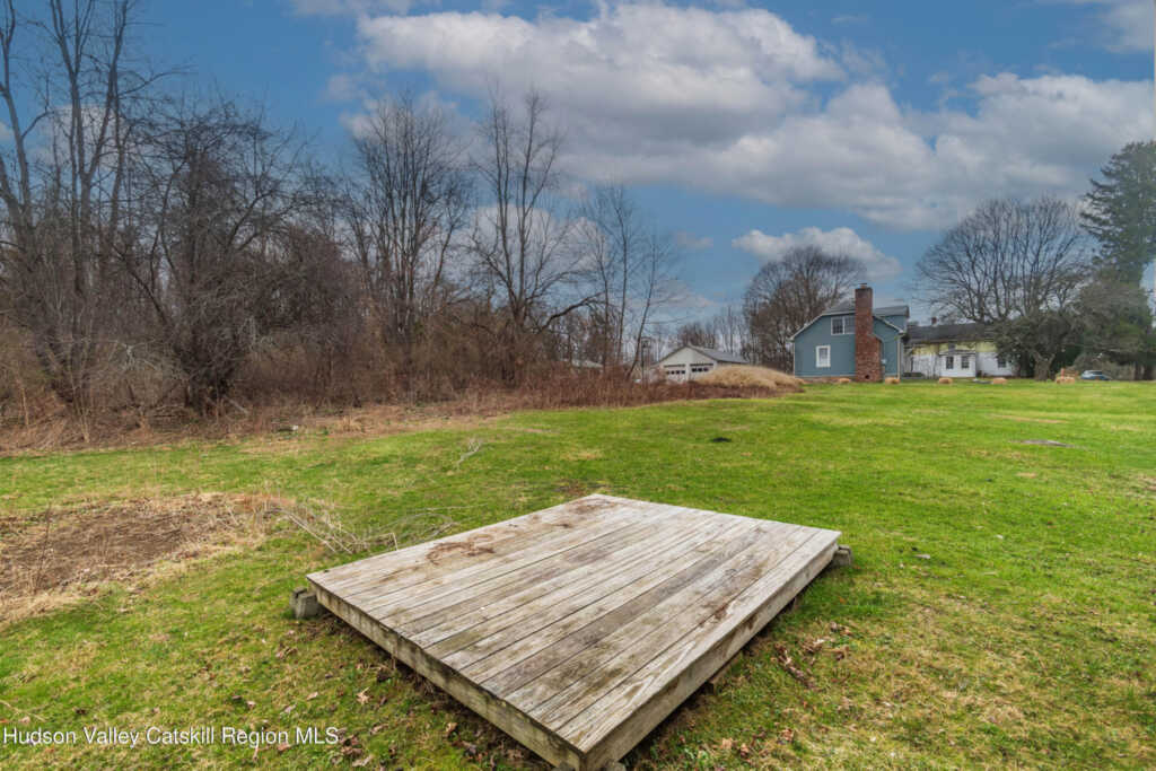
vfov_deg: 77.3
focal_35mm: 15
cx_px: 578
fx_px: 482
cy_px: 386
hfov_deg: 100.4
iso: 100
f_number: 8
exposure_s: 1/250
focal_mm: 10
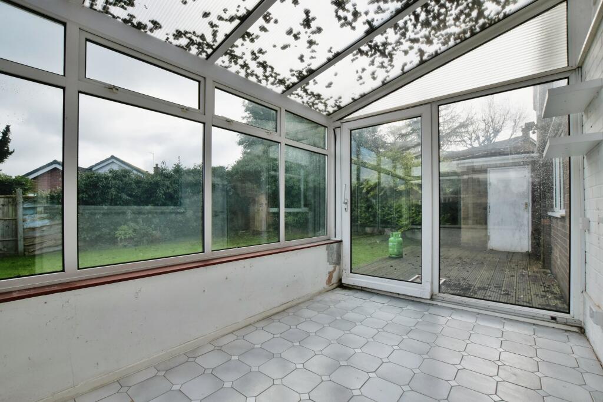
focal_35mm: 15
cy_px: 201
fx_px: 251
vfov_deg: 77.3
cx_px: 302
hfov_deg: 100.4
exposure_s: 1/500
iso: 640
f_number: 8
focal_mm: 10
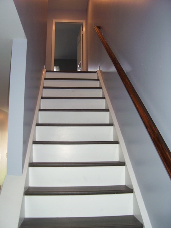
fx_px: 224
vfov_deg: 54.0
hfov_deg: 41.8
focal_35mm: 34
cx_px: 86
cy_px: 114
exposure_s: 1/60
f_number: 2.7
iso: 125
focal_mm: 5.6
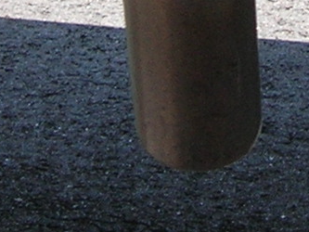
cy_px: -353
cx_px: 283
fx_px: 2643
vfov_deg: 4.9
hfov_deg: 6.7
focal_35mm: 296
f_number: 4.8
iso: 64
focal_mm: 7.8
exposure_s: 1/147
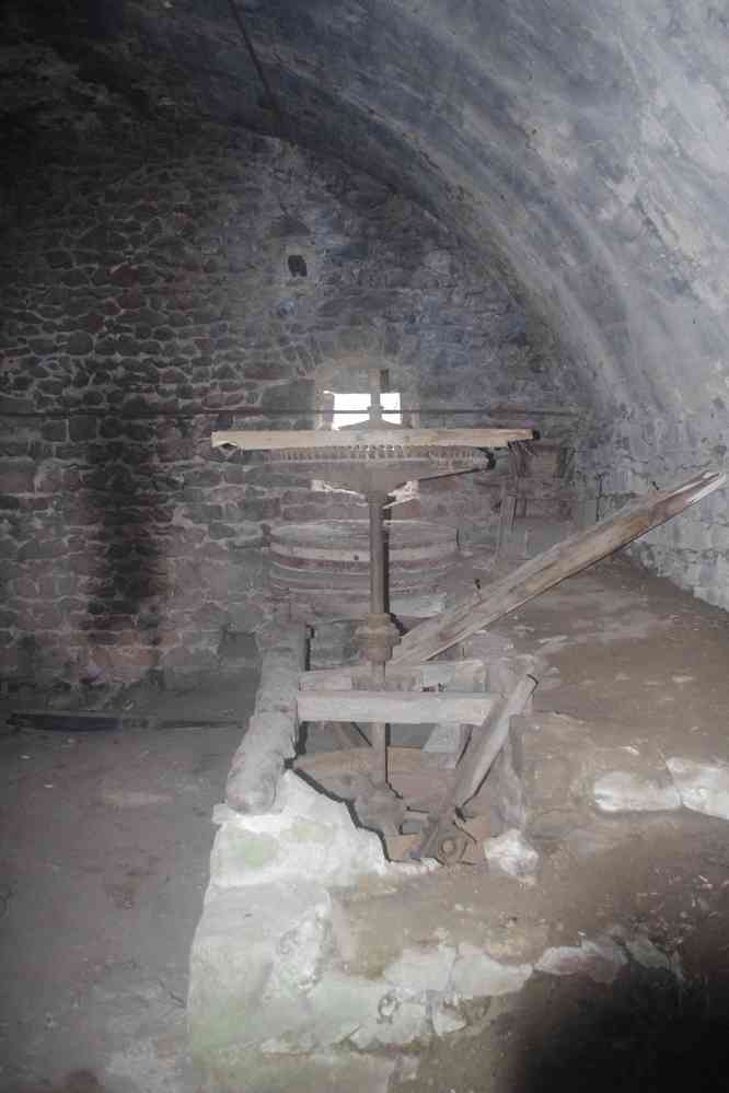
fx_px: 820
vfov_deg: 67.4
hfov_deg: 47.9
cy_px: 546
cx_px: 364
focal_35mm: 27
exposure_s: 1/50
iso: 3200
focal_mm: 18
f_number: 4
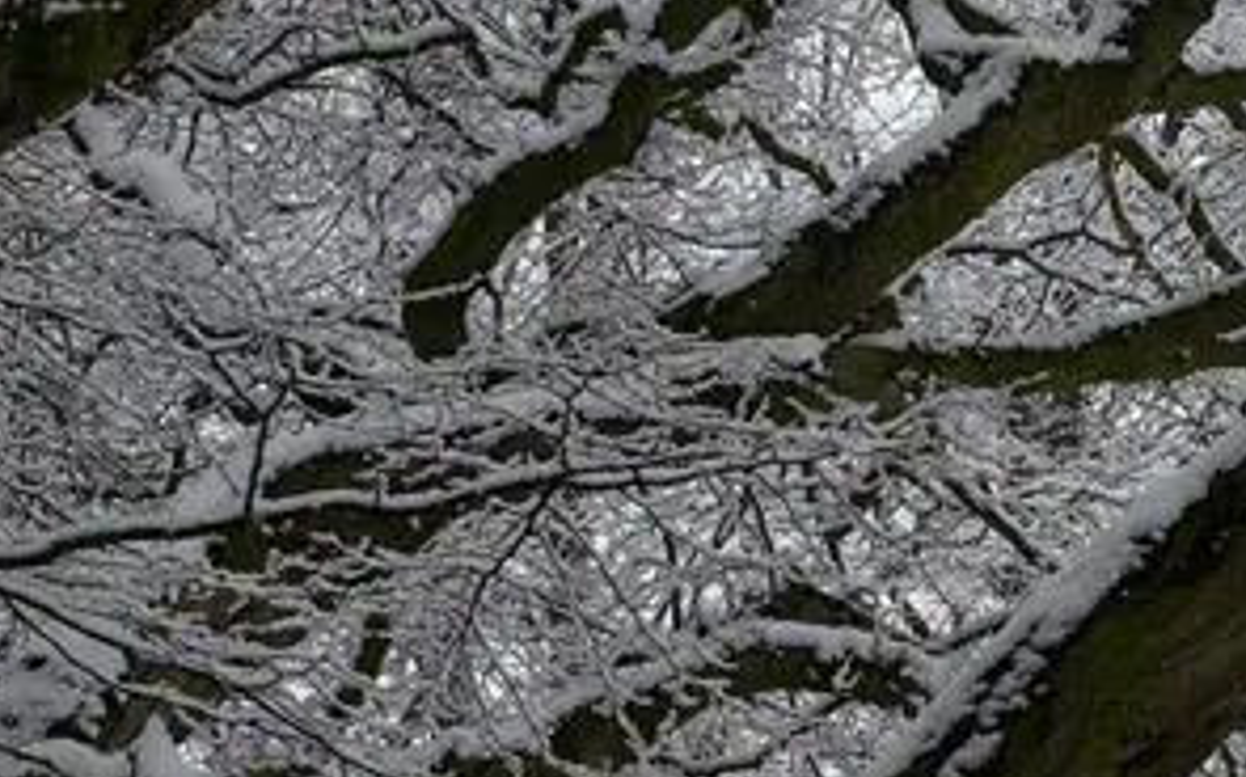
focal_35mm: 124
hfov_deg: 16.6
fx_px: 4208
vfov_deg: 10.5
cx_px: 1128
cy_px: 448
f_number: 7.1
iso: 125
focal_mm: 28
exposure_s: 1/250
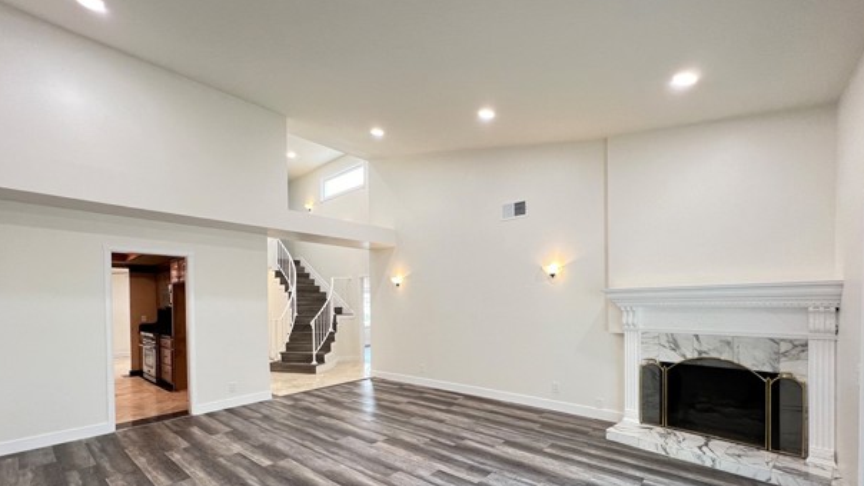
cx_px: 428
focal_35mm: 15
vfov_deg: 69.2
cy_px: 310
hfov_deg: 103.0
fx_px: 344
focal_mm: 1.57
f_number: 1.8
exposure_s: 1/60
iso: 250
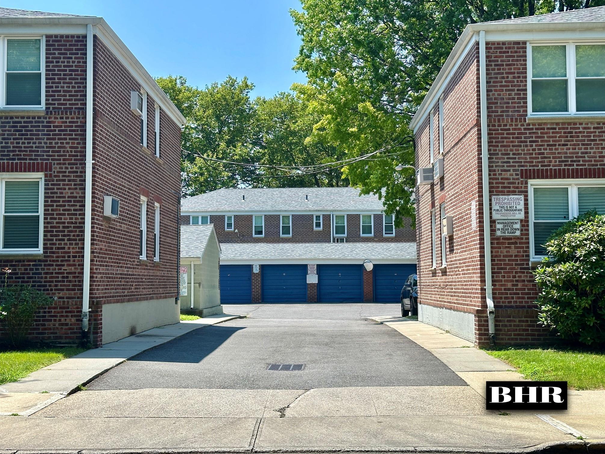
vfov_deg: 29.7
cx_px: 308
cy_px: 226
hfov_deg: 38.9
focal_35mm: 49
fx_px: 856
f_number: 1.78
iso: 64
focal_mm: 6.86
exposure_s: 1/2469
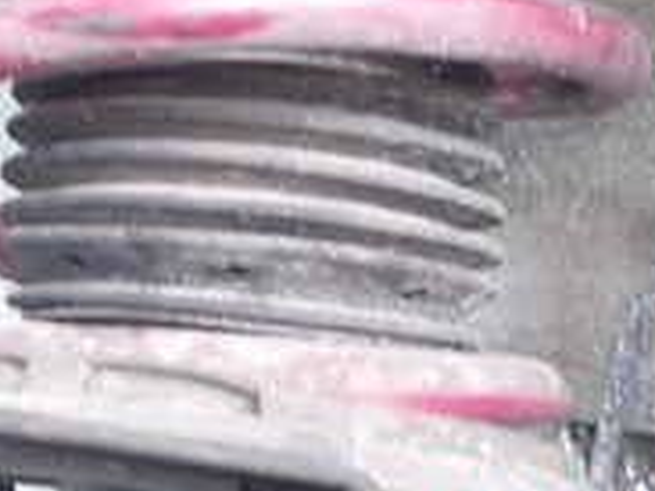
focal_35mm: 82
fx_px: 1551
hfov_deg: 23.7
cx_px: 179
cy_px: -219
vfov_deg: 16.5
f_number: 2
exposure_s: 1/30
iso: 250
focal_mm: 4.5
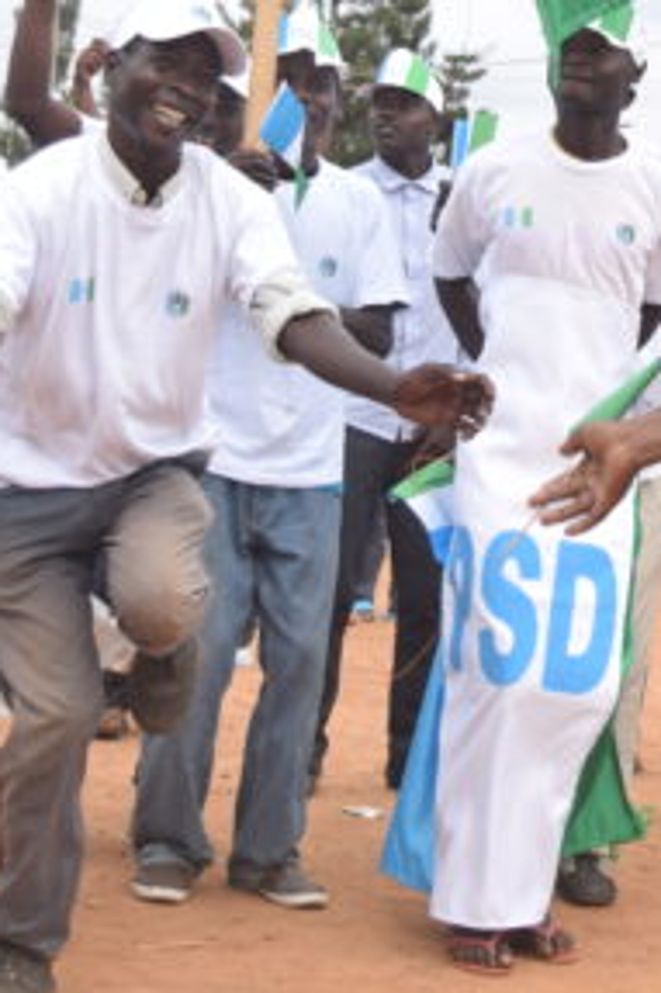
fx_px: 2767
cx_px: 813
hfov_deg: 13.2
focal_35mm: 100
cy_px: 111
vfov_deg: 20.0
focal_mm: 25
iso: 100
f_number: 4
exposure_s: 1/180
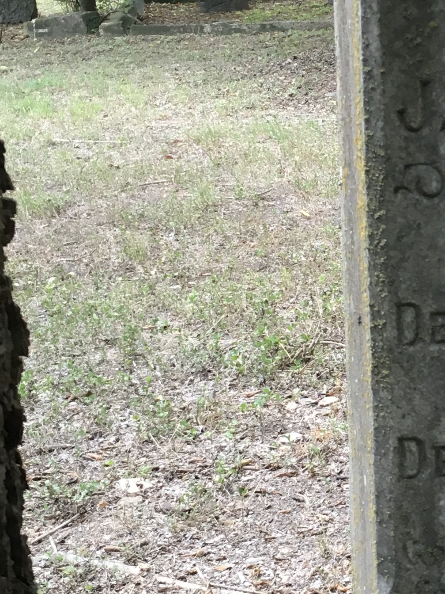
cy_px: 345
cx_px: 533
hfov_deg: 16.3
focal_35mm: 87
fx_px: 1491
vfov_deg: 22.5
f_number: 2.2
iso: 32
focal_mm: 4.15
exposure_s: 1/30
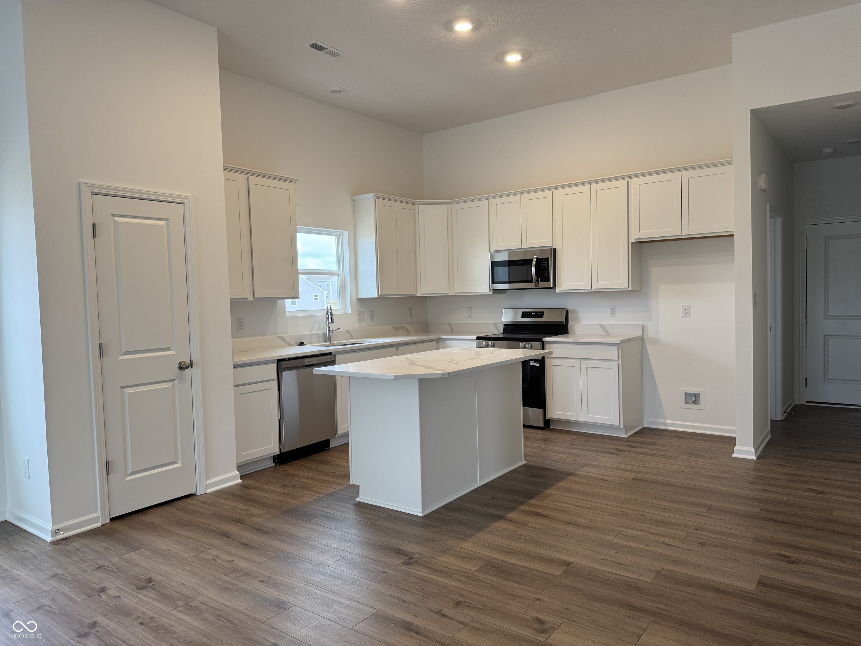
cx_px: 430
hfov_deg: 71.6
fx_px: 597
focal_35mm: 24
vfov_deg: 56.8
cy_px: 323
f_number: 1.78
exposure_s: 1/120
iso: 160
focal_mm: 6.76
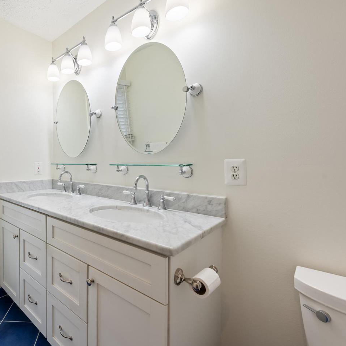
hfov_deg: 75.6
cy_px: 173
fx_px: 204
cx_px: 92
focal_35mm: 18
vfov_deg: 80.7
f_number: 8
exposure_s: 1/200
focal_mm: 14
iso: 125
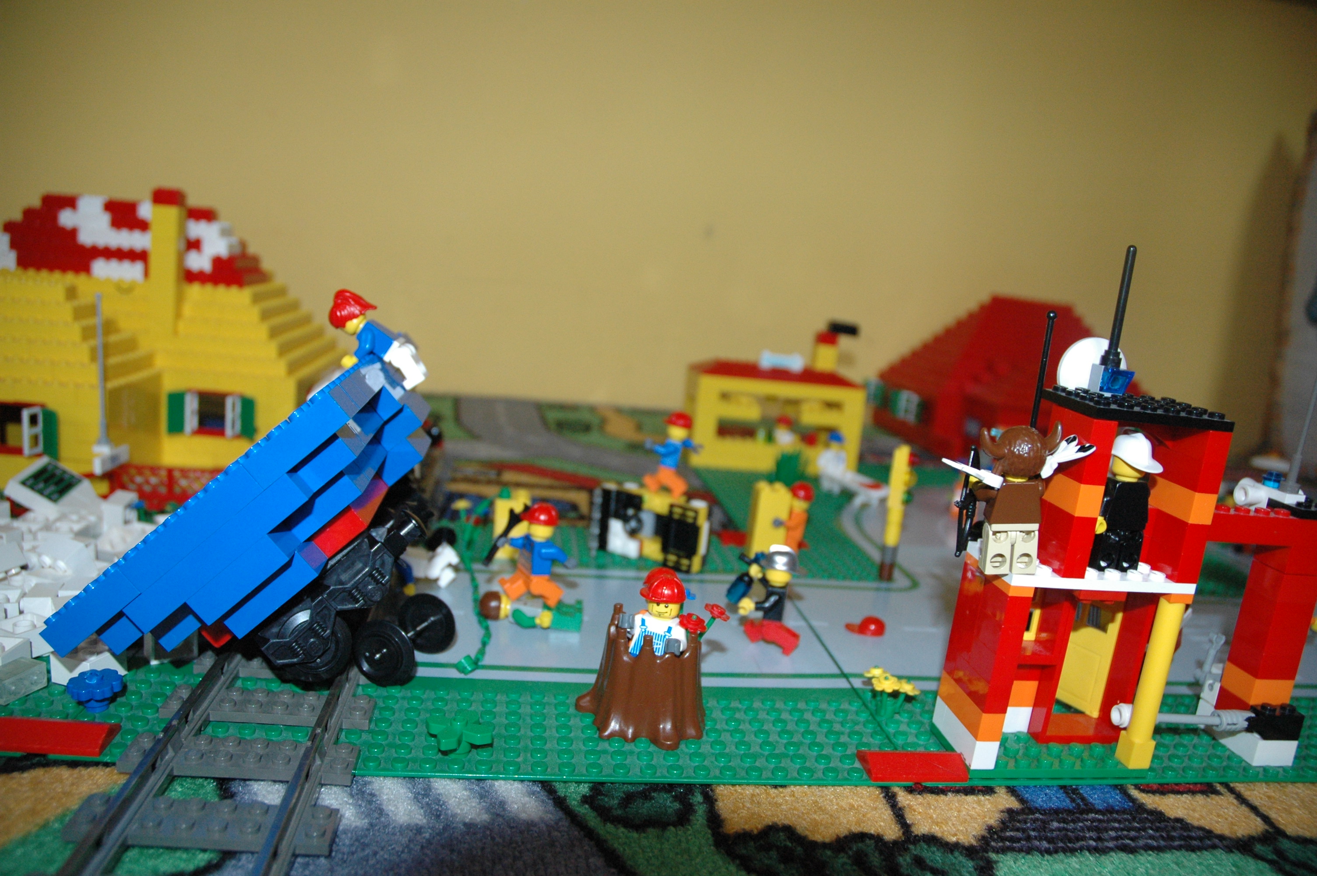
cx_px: 658
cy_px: 438
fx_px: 987
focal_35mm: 27
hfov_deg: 67.4
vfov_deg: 47.8
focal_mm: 18
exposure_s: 1/60
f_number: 4
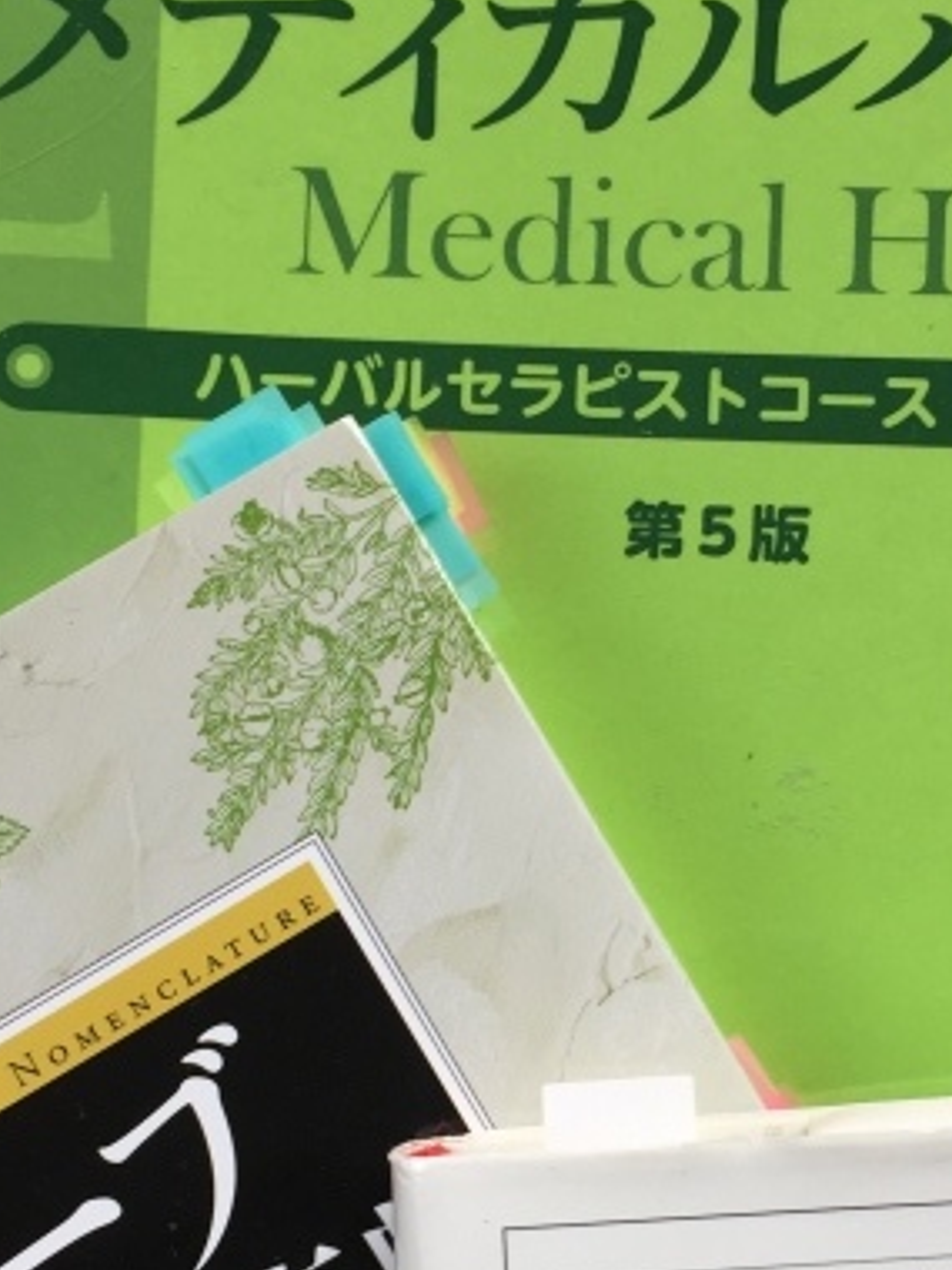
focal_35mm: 61
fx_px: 2237
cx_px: 681
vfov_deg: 31.5
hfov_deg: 23.8
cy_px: 829
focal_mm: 4.15
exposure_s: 1/120
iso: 40
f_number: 2.2
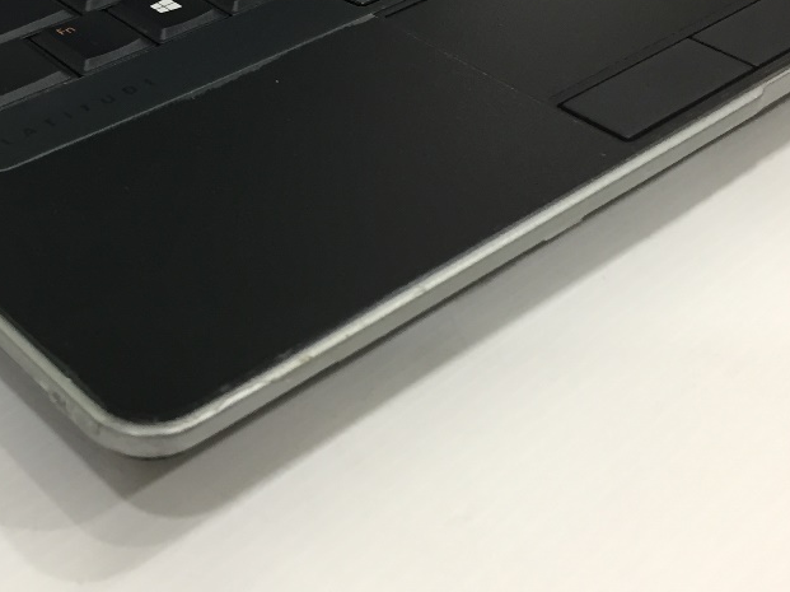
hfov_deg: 30.8
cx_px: 148
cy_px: 13
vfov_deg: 23.1
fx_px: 1391
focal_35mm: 61
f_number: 2.2
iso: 100
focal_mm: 4.15
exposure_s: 1/33
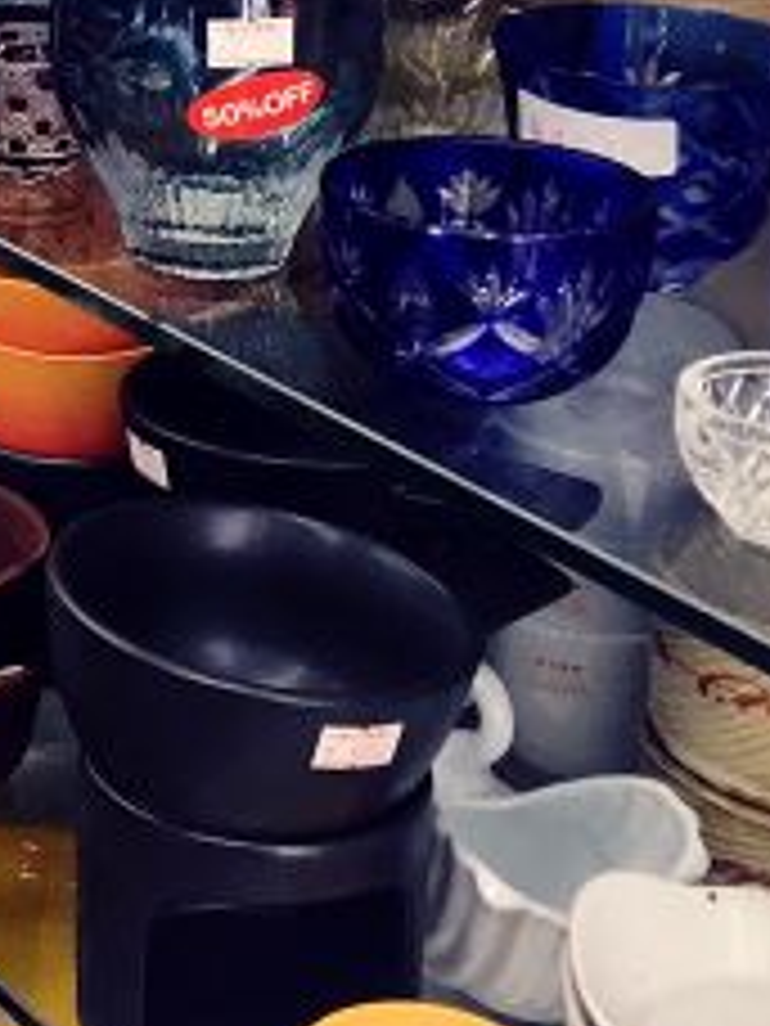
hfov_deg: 15.7
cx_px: -250
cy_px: 81
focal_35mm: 89
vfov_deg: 21.5
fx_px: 2640
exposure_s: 1/30
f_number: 2.2
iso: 40
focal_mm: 4.15
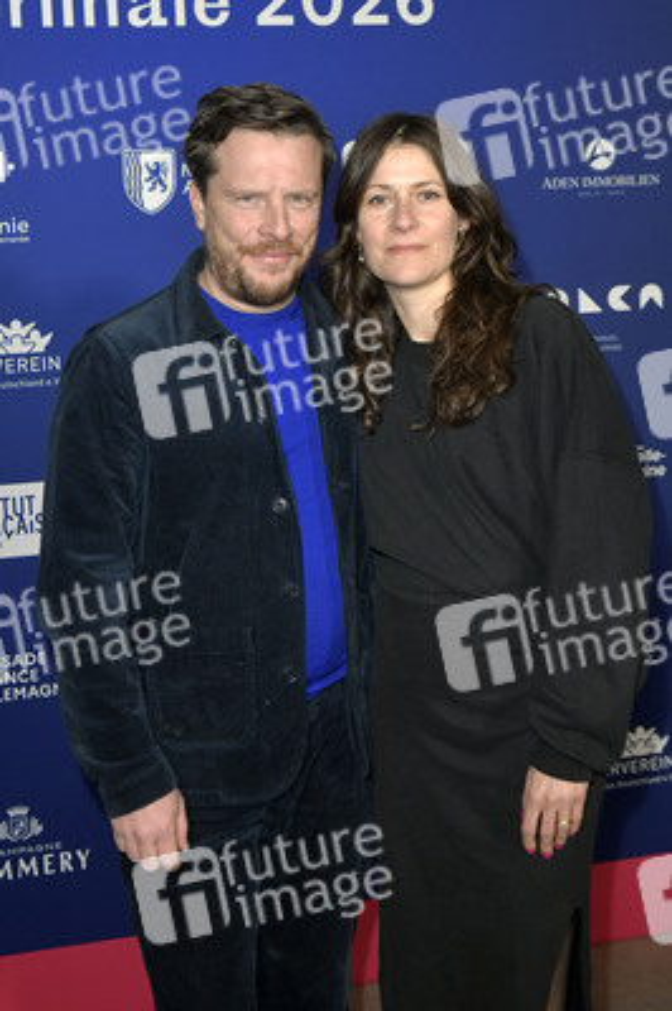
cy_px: 506
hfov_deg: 33.3
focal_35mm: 40
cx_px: 336
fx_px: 1122
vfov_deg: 48.5
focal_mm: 40
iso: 2000
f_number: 5.6
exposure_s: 1/200
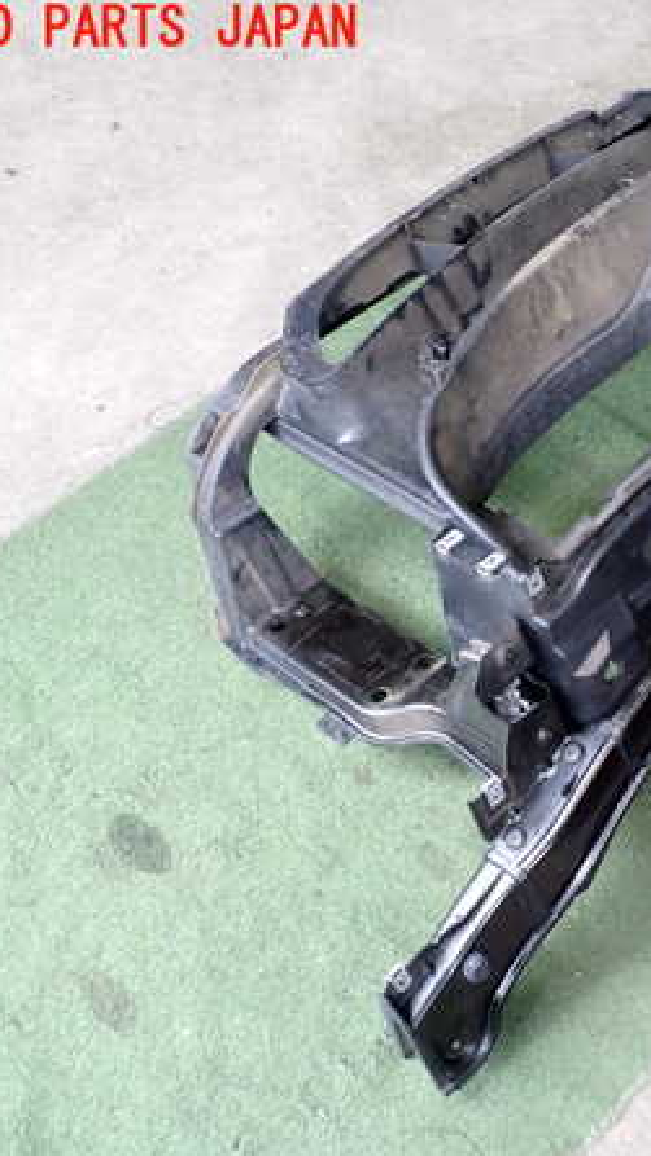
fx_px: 1350
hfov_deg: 25.6
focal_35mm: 44
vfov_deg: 46.4
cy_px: 581
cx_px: 664
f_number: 2.3
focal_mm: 5.4
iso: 200
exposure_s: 1/60
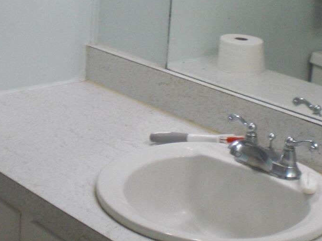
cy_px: -15
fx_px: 753
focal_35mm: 81
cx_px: 170
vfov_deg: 17.7
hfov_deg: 24.1
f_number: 3.1
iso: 200
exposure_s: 1/80
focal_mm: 6.3
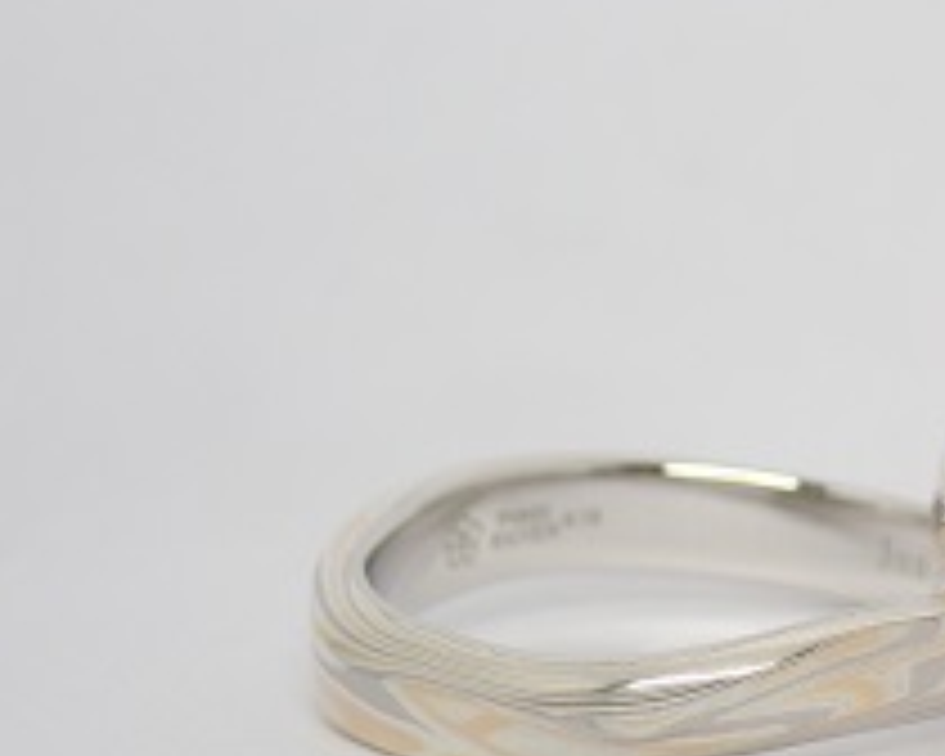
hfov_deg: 11.8
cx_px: 1004
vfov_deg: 9.6
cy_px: 623
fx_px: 4503
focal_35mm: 161
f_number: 4.1
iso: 200
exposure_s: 1/160
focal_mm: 13.65
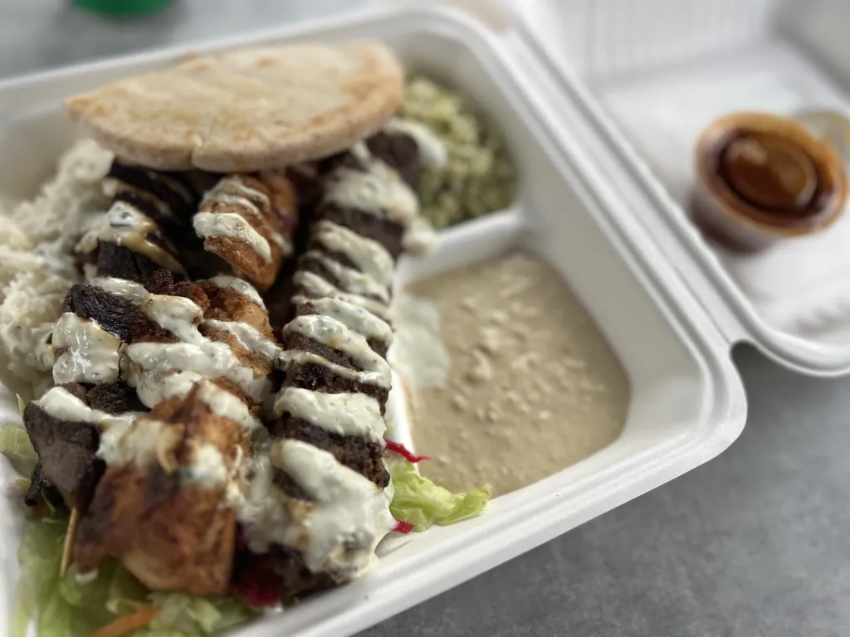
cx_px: 425
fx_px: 638
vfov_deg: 53.1
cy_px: 318
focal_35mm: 26
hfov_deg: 67.3
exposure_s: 1/114
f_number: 1.5
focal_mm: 5.7
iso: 125
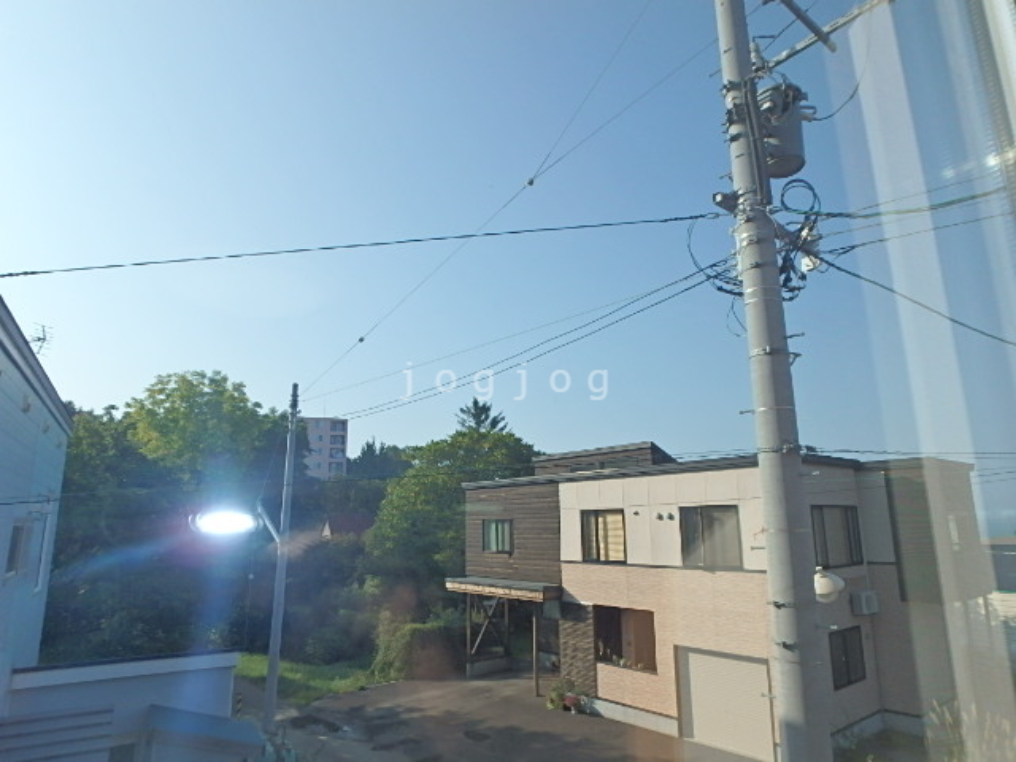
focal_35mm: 21
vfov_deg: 63.4
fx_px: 616
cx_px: 508
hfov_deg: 79.0
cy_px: 381
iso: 125
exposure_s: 1/500
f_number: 6
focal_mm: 3.7
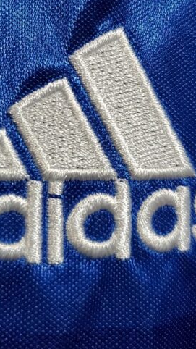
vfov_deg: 42.7
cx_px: 88
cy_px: 99
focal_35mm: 47
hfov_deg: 25.4
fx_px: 434
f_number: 1.5
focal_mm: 4.3
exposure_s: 1/50
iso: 400
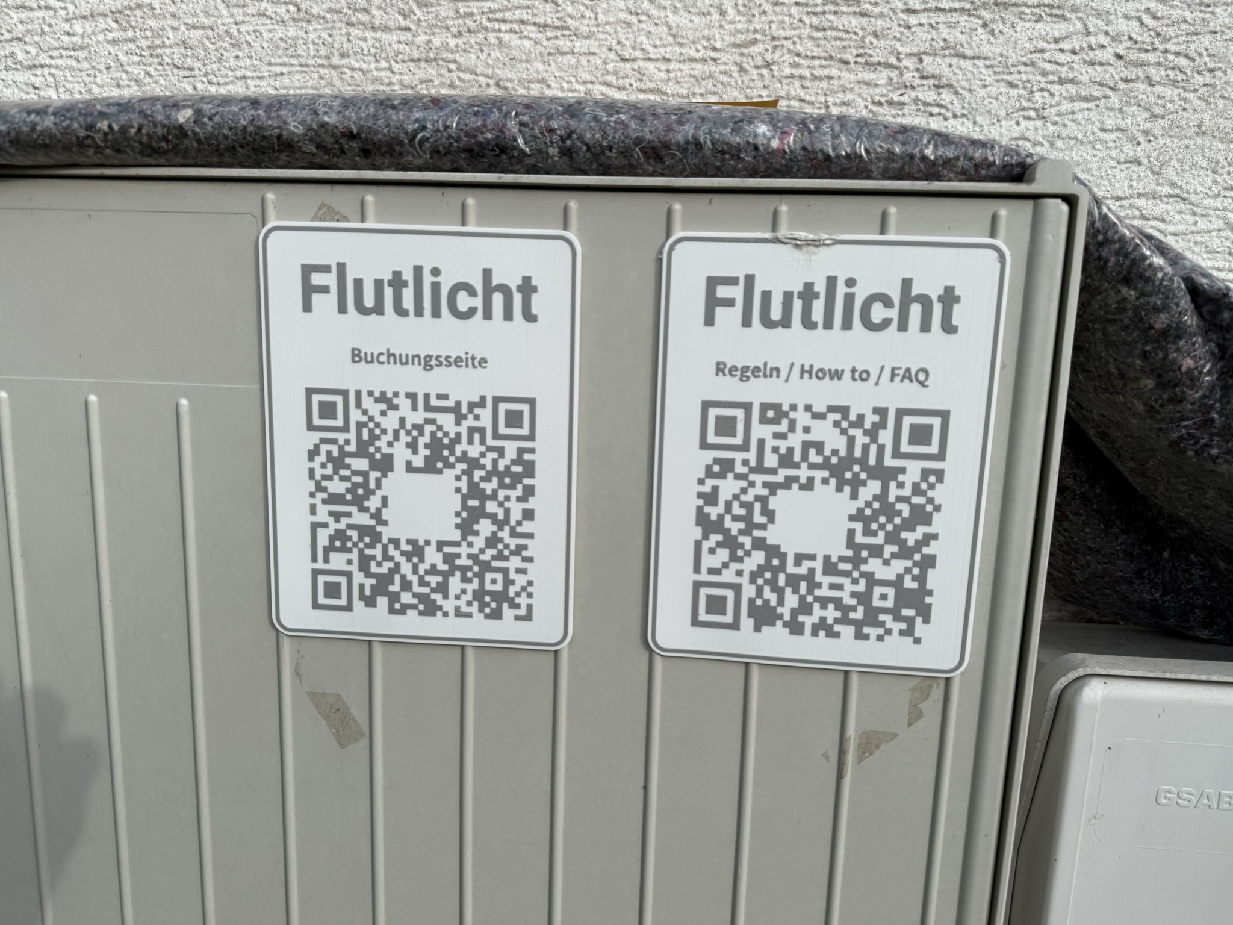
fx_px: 855
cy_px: 462
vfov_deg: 56.8
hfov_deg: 71.6
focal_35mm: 24
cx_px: 616
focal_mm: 6.76
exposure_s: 1/3584
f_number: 1.78
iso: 80
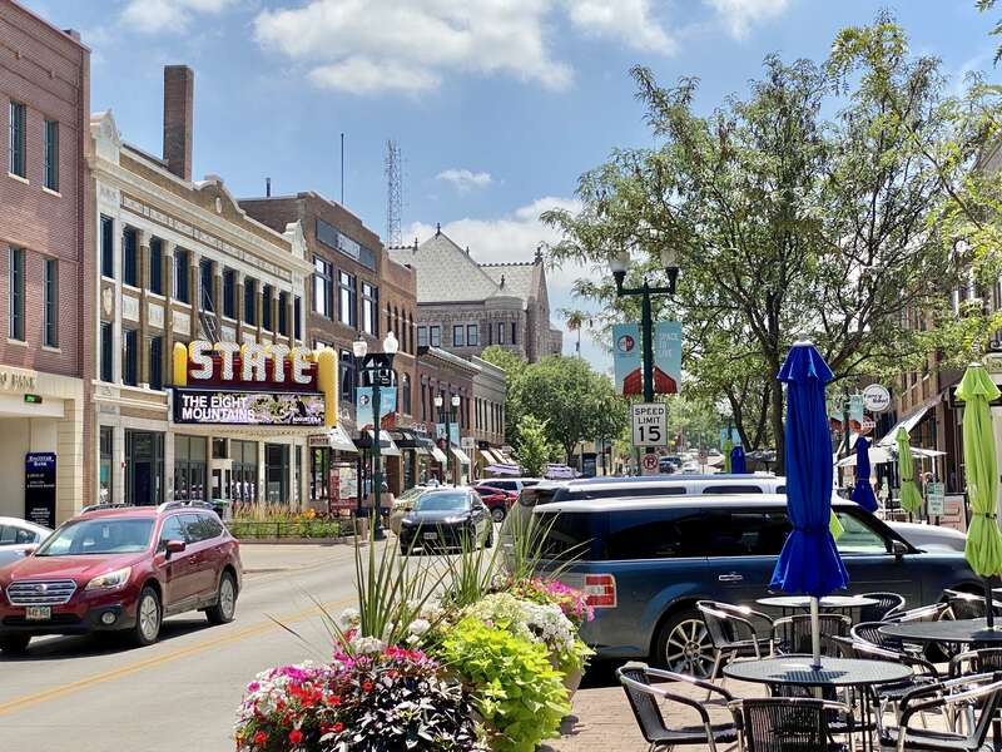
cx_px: 501
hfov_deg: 36.8
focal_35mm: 52
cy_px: 376
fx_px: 1505
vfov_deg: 28.0
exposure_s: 1/1597
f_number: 2
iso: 20
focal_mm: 6
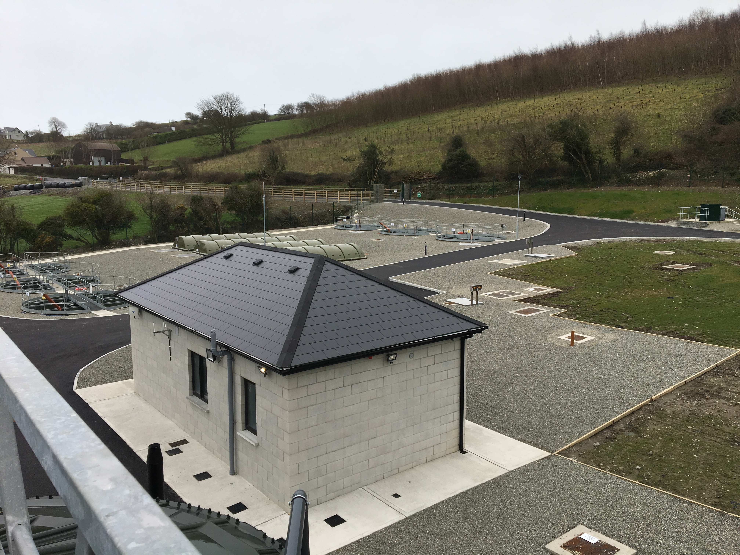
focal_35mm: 29
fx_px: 620
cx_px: 370
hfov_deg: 61.7
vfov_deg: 48.2
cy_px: 278
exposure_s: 1/565
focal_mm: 4.15
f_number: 2.2
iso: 25
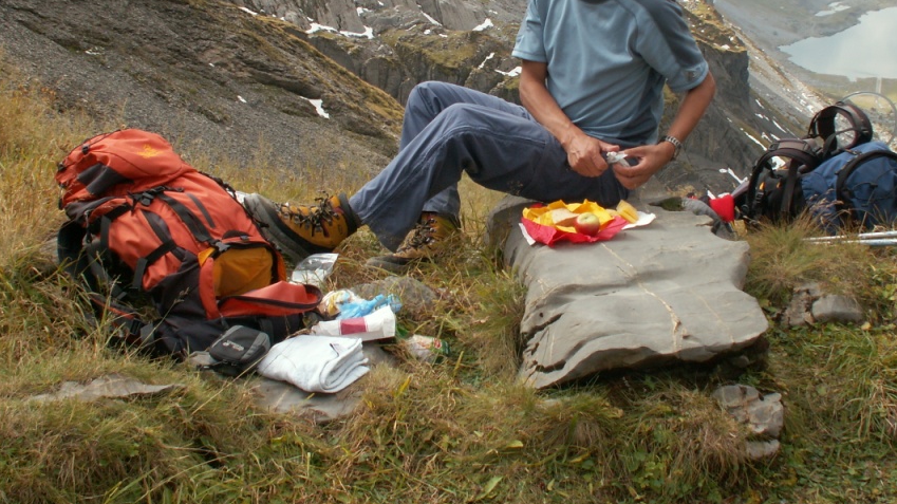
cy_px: 148
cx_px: 506
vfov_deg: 25.7
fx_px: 1094
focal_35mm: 46
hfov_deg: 44.5
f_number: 5.6
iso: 50
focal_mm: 5.86
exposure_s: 1/125
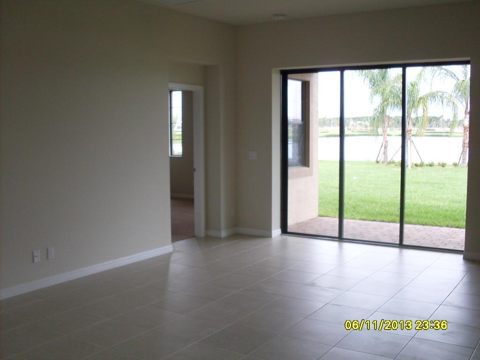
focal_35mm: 38
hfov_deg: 49.0
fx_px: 527
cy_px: 180
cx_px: 240
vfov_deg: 37.7
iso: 80
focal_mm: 6.3
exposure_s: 1/125
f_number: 2.8
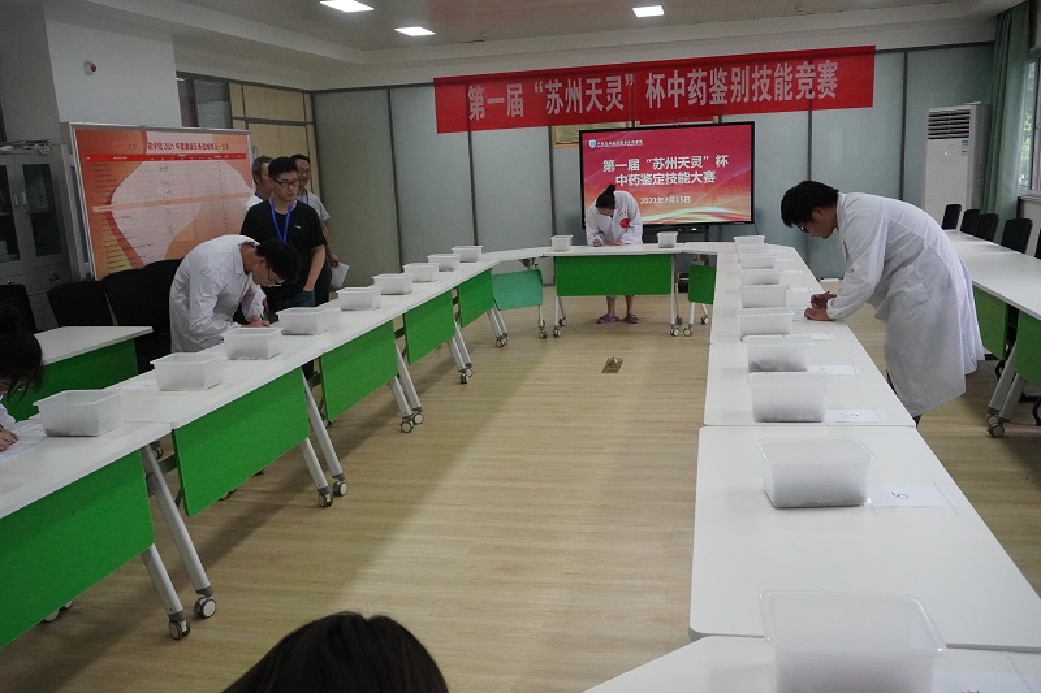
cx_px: 520
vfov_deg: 43.6
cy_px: 346
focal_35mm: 30
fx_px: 867
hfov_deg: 61.9
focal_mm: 20
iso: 5000
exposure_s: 1/640
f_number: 5.6
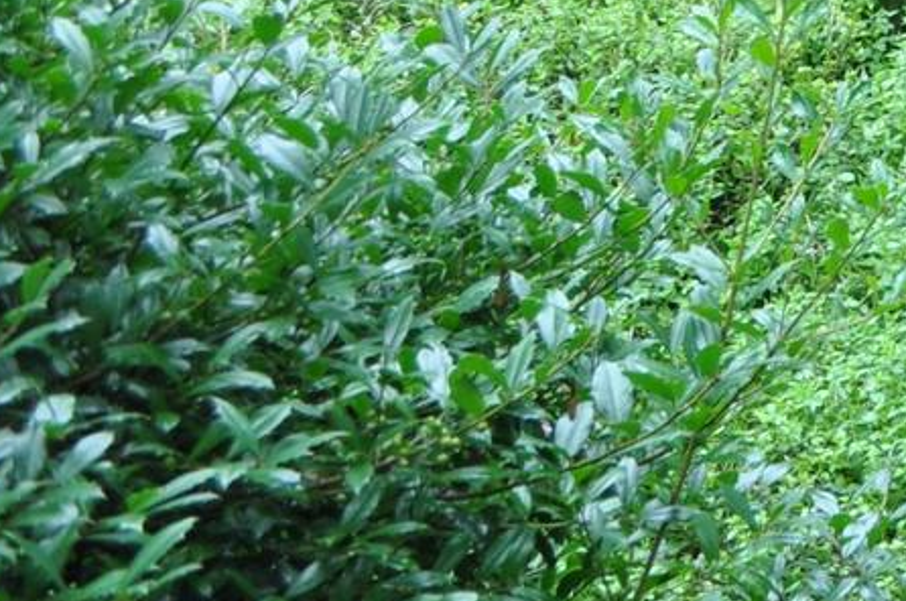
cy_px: -585
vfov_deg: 10.2
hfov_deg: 13.2
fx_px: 3116
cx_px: 2052
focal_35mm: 124
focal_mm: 18
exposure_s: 1/40
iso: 200
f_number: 6.3
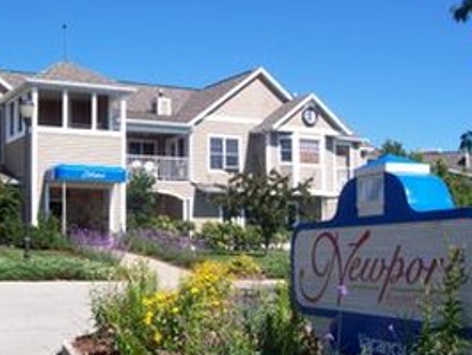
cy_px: 217
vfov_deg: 25.6
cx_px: 184
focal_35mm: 57
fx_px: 778
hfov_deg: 33.6
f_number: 5.6
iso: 80
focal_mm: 7
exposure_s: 1/340
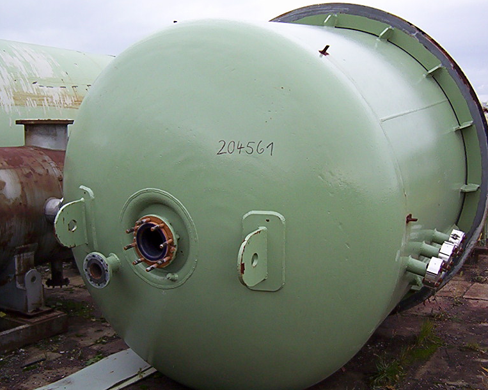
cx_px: 249
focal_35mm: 41
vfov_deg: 36.5
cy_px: 197
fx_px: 592
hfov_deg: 44.8
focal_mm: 5.26
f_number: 3.84
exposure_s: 1/122
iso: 100
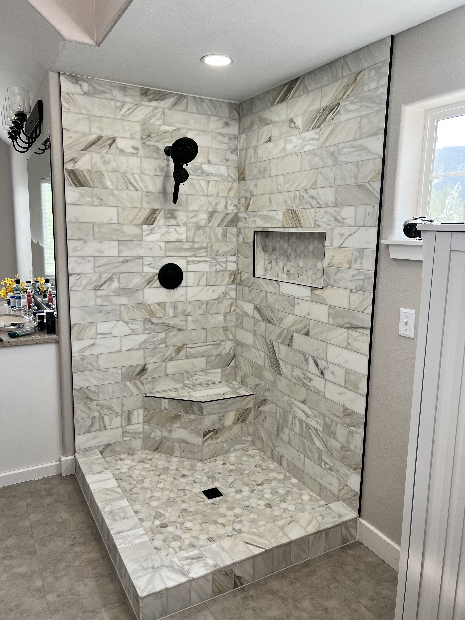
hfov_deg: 53.1
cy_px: 310
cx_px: 232
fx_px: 466
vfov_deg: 67.3
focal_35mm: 26
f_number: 1.5
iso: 50
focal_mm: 5.7
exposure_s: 1/180
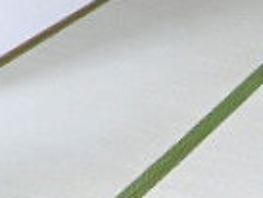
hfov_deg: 16.6
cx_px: 342
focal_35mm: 112
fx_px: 852
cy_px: -158
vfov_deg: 12.2
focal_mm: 4.3
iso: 200
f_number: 3.1
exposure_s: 1/60
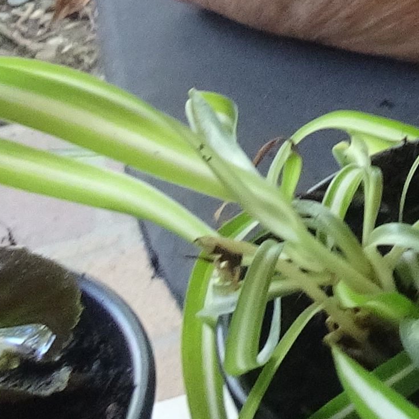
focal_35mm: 141
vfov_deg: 10.6
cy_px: -599
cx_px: 819
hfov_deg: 11.3
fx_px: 1931
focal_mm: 4.1
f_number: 3.5
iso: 200
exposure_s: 1/30
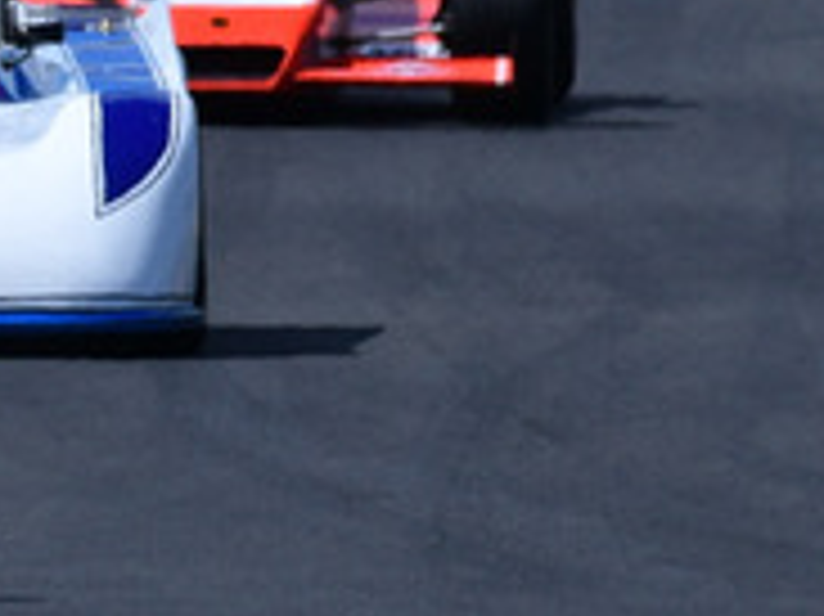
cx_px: -275
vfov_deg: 0.5
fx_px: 75171
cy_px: 22
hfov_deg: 0.6
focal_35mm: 3160
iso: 320
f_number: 13
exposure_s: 1/640
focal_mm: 500
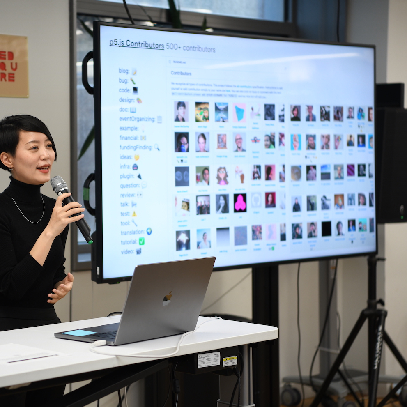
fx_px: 1197
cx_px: 144
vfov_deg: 19.3
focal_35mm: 90
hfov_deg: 19.2
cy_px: 205
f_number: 2.8
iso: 400
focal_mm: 70
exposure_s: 1/125
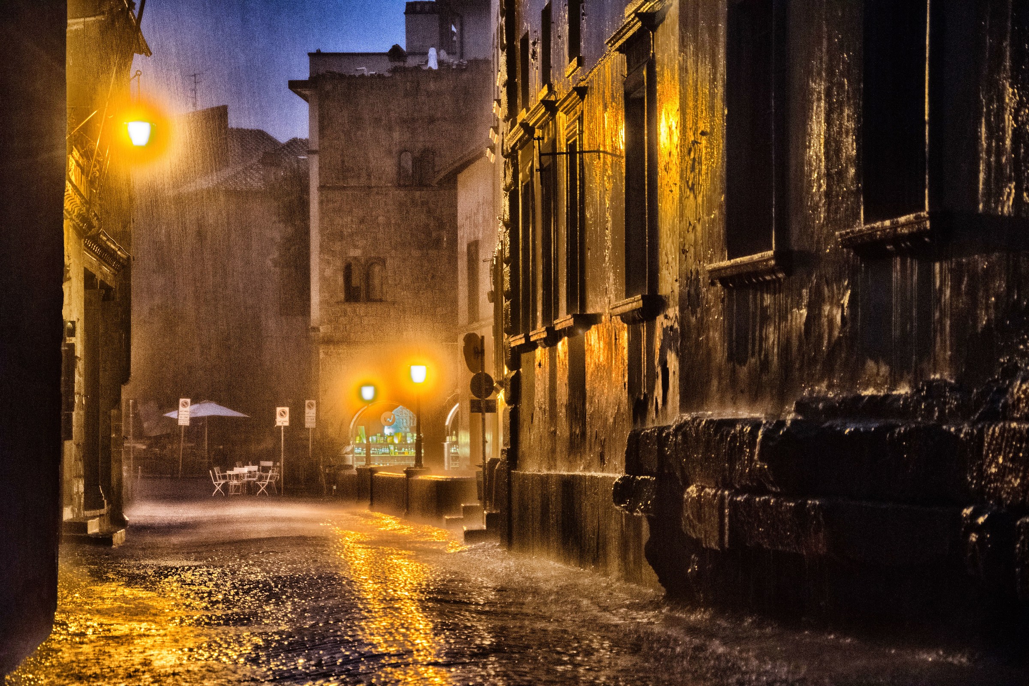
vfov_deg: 12.2
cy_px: 343
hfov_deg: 18.2
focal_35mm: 112
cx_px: 514
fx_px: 3215
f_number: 5.3
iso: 1600
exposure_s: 1/8
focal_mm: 75
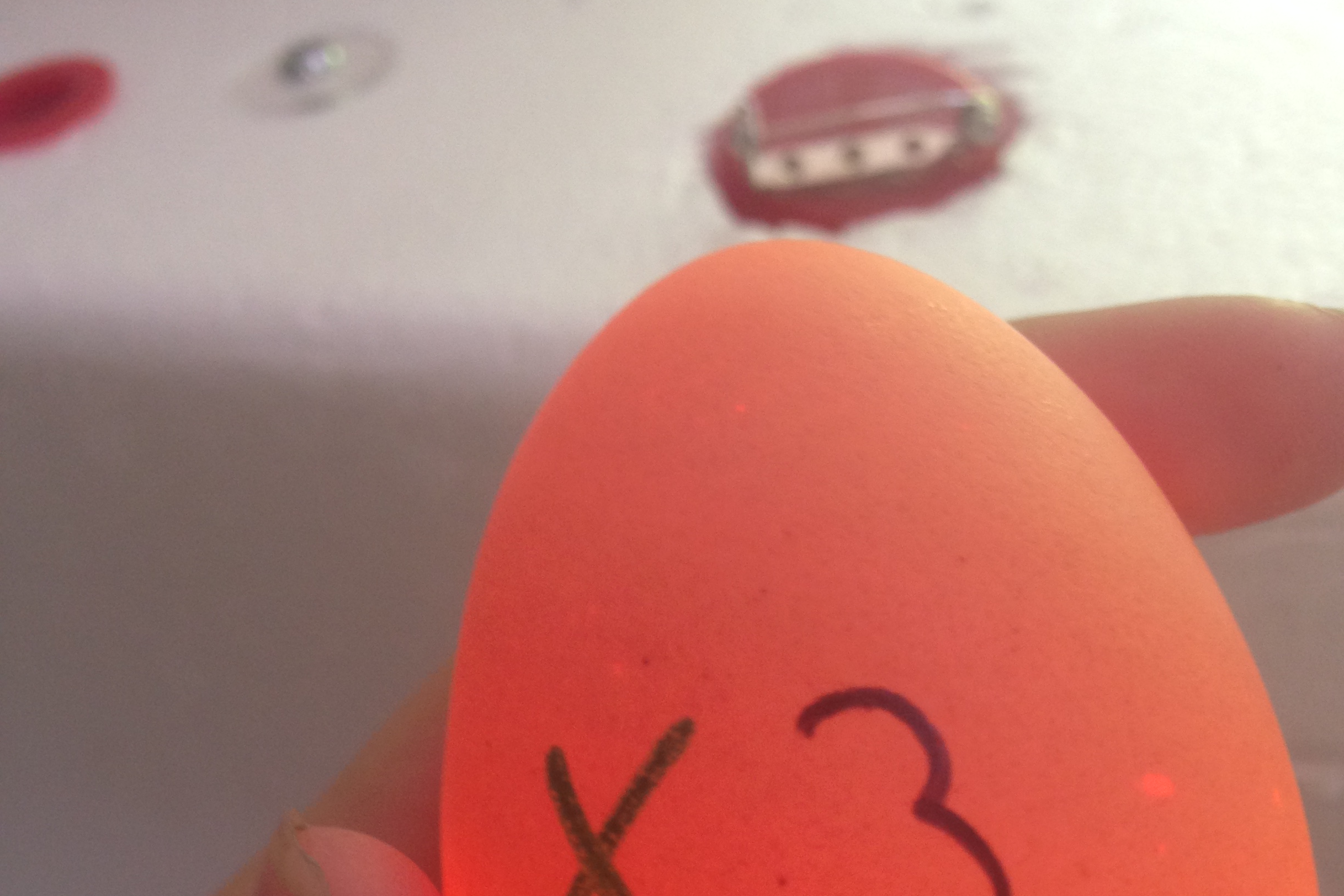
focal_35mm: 46
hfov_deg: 42.7
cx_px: 674
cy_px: 788
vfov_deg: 28.3
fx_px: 1717
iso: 100
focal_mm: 4.12
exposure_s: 1/20
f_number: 2.4
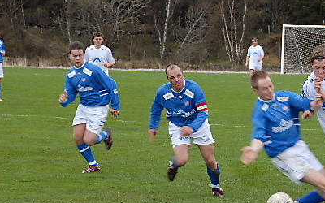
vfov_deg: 6.5
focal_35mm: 201
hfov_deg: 10.4
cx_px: 258
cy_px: 113
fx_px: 1780
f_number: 6.3
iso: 400
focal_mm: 82
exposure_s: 1/160
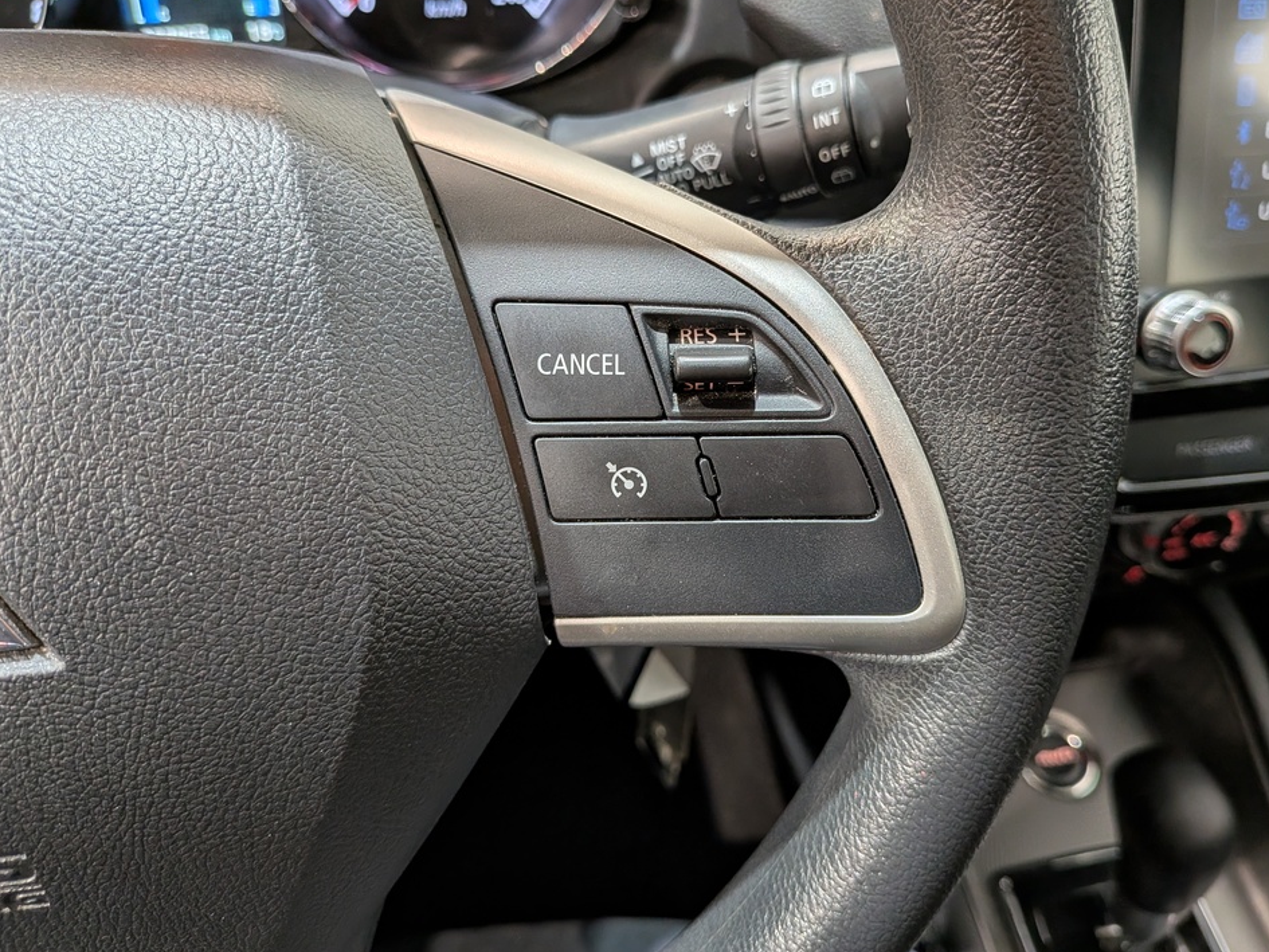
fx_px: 953
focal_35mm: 26
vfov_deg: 53.0
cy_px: 444
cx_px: 682
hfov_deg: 67.2
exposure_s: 1/41.3
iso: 25
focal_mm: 4.53
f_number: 1.7
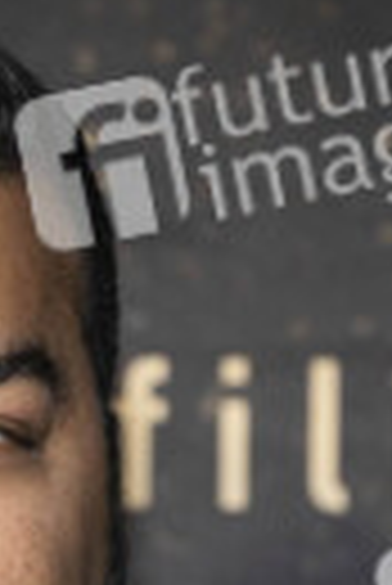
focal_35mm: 353
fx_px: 5750
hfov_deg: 3.9
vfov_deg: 5.8
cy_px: 819
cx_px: -162
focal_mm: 115
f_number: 5.6
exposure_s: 1/200
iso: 800
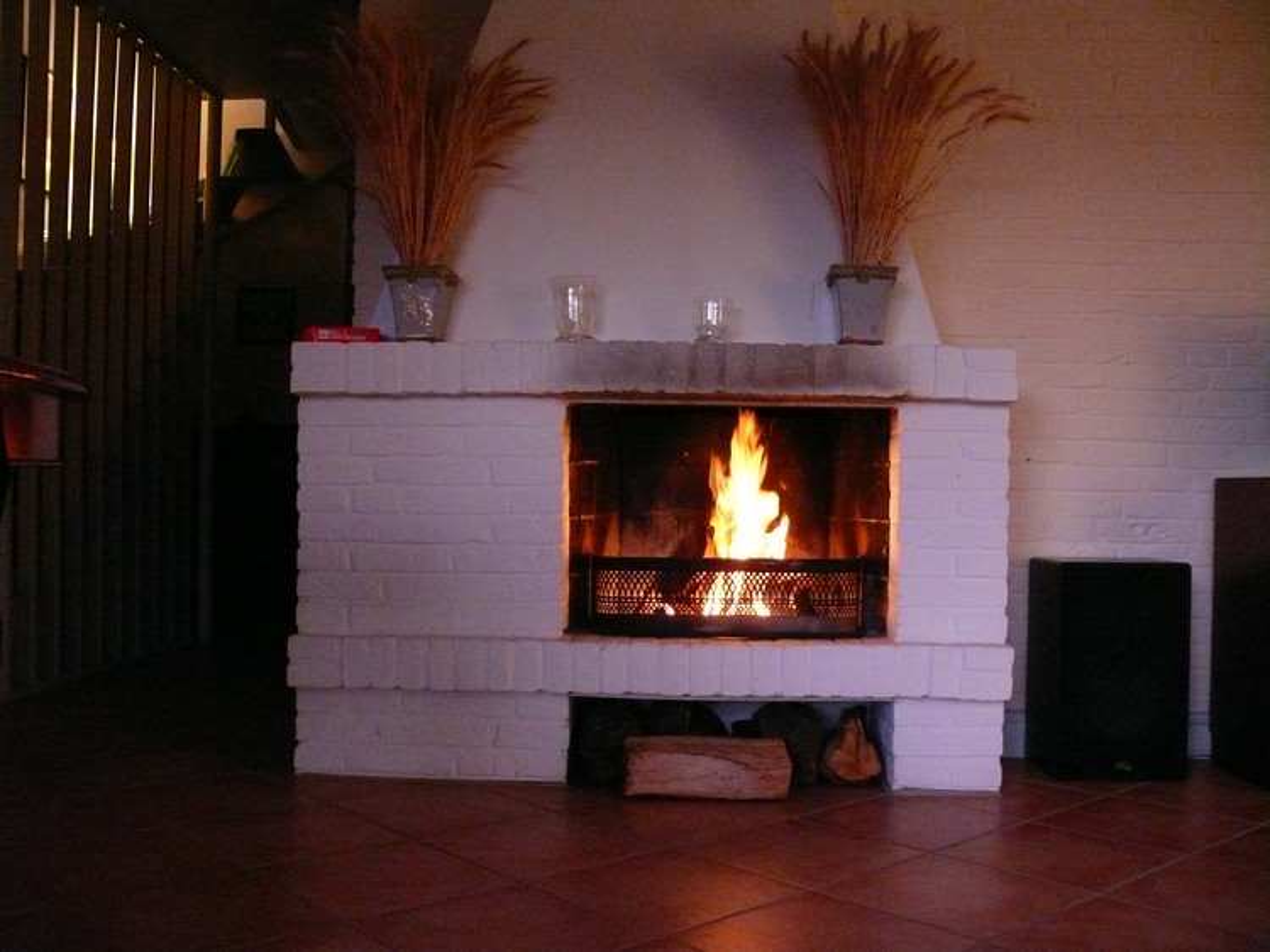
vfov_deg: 40.7
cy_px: 476
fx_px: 1284
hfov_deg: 52.6
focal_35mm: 35
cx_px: 635
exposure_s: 1/13
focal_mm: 7.4
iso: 800
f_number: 2.8
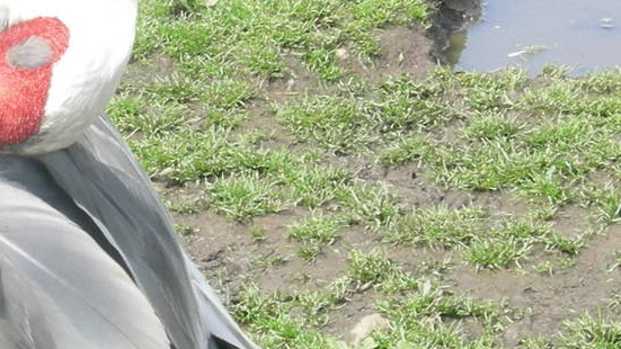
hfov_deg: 7.9
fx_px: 4430
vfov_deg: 4.5
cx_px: -178
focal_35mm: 269
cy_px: 81
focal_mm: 17.7
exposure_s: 1/110
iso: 64
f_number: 5.8
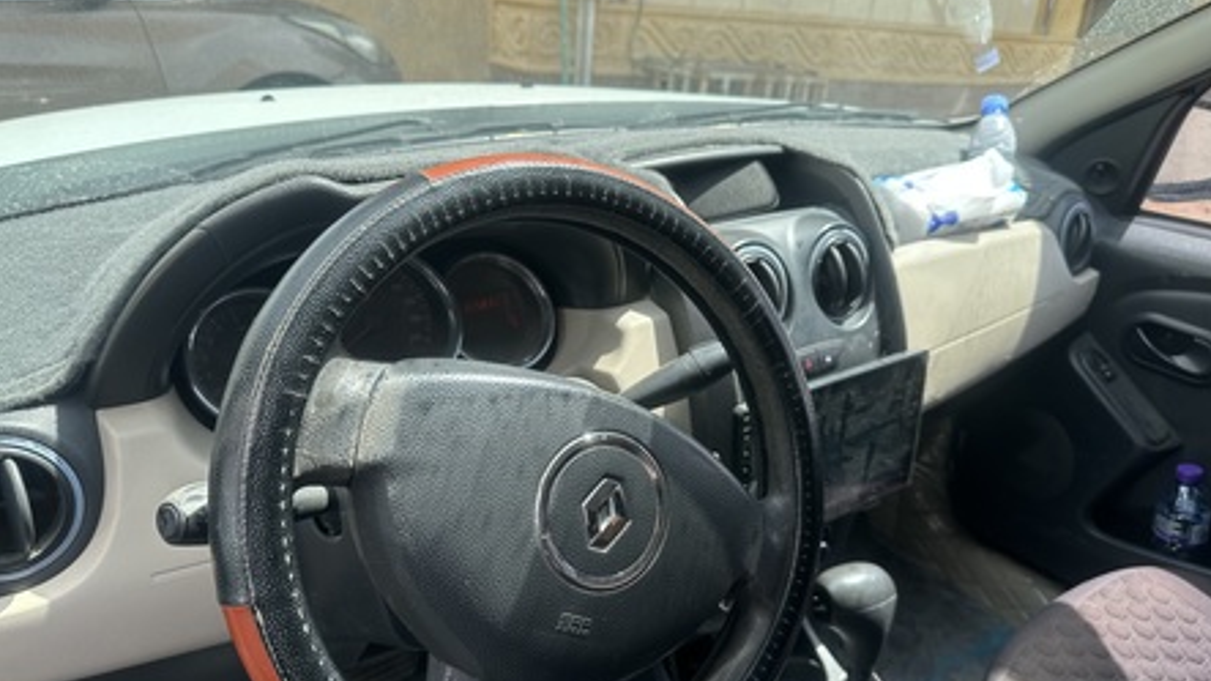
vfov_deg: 42.6
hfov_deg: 69.9
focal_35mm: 27
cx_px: 622
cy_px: 425
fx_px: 867
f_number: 1.78
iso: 80
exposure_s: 1/779
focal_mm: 6.86
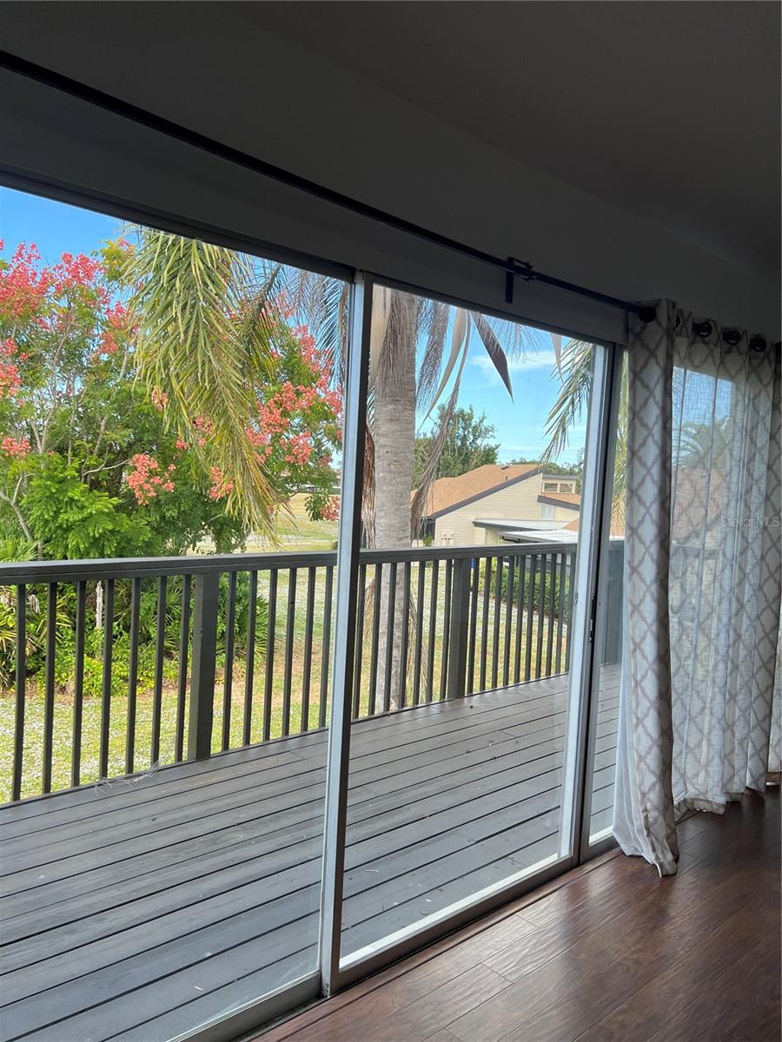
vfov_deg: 67.3
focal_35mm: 26
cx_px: 391
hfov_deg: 53.1
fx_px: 783
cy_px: 521
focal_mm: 5.7
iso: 50
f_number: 1.5
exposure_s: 1/611
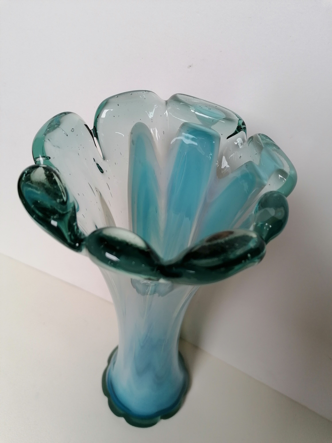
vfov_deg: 65.3
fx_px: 345
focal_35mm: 27
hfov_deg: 51.4
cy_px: 222
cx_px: 166
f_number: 1.8
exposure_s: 1/100
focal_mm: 4.75
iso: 80
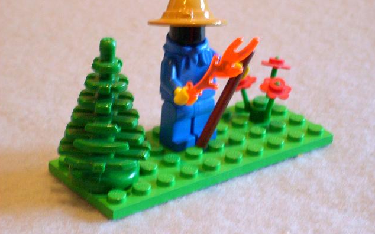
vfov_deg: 10.8
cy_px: 103
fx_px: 1236
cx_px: 187
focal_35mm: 121
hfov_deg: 17.2
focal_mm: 18.6
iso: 644
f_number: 5.2
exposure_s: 1/4
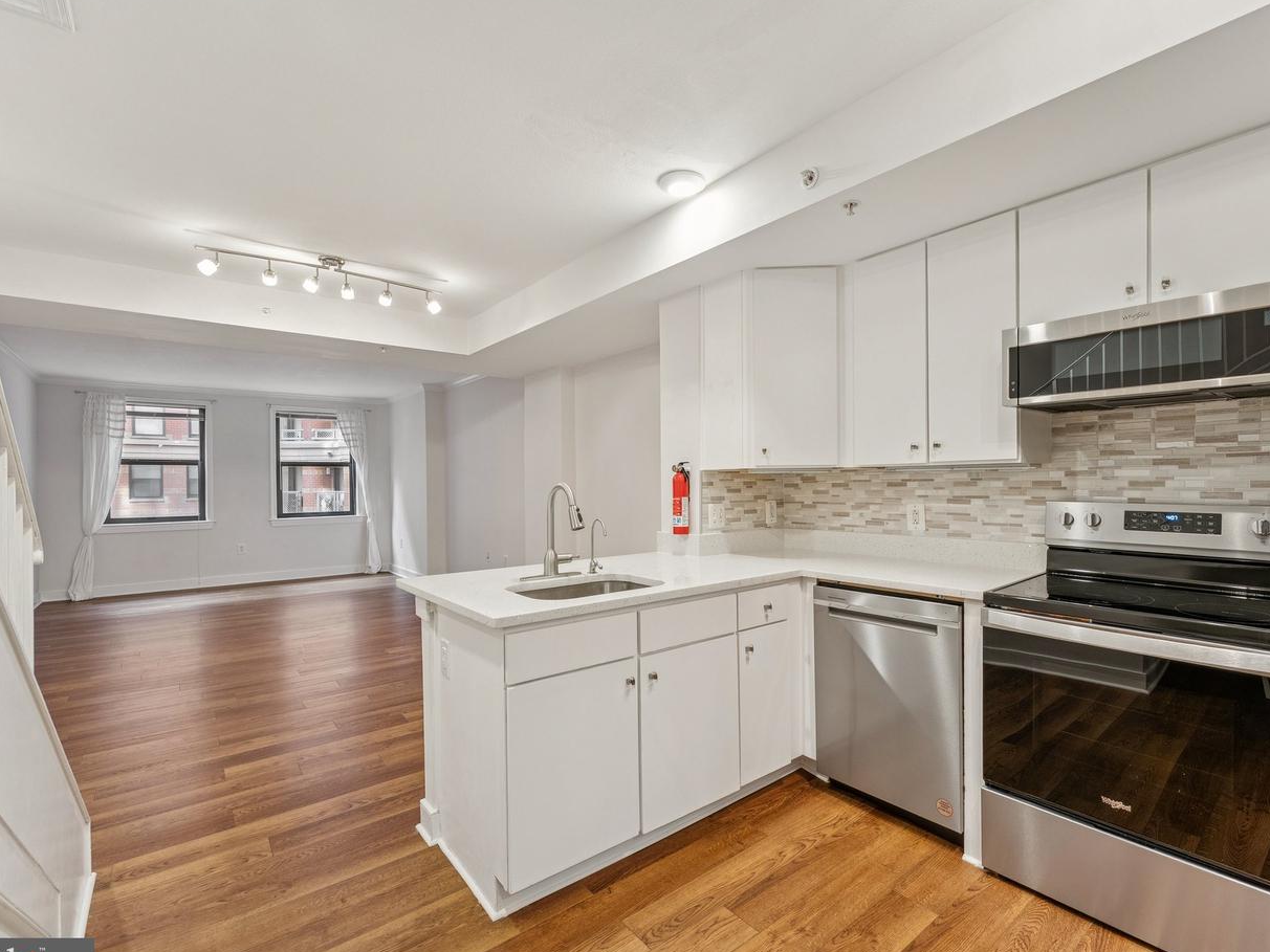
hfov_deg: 94.3
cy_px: 489
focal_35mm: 16
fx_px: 587
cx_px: 685
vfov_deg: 78.1
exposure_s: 1/2.5
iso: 250
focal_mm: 14
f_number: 10
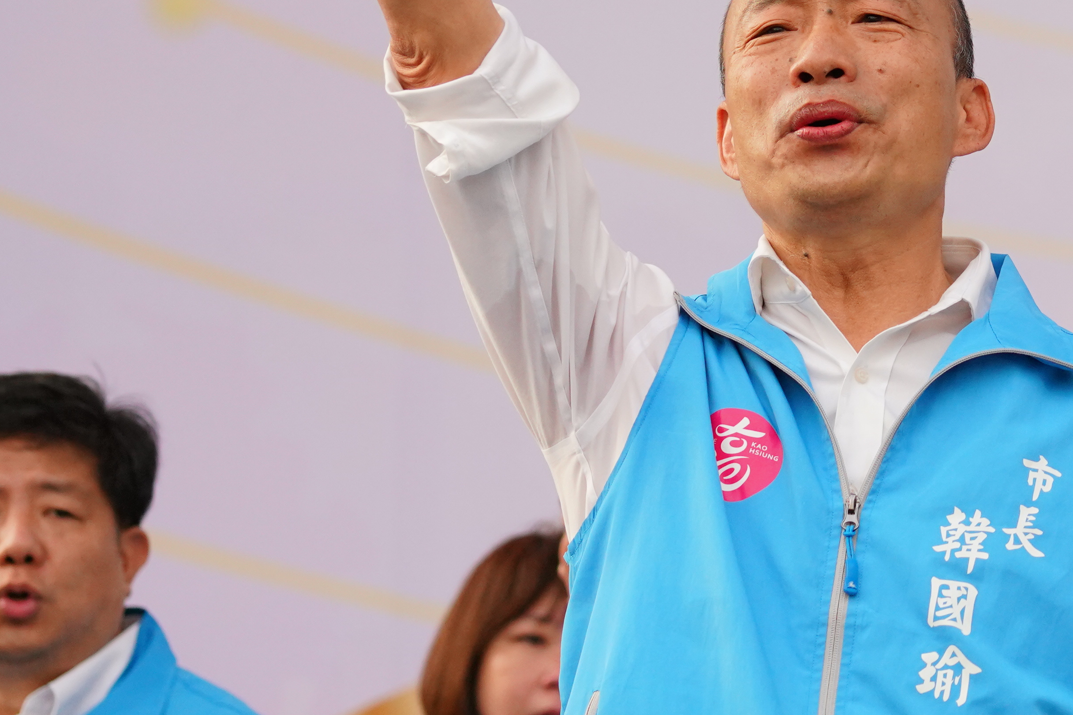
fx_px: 10699
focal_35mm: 359
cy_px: 198
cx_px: 888
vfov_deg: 3.8
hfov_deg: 5.7
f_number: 4
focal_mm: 113
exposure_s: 1/500
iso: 1000
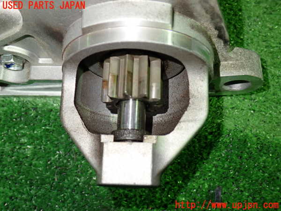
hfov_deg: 51.4
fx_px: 292
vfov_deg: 39.7
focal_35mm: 36
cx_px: 140
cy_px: 106
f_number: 2.5
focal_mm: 6.37
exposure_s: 1/40
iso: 320
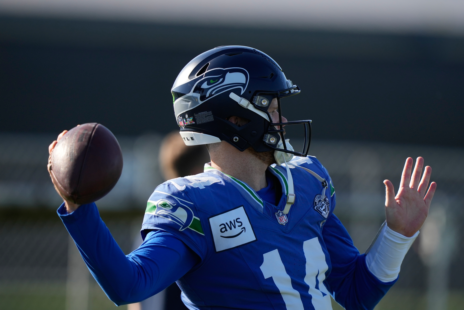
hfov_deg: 3.4
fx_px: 7733
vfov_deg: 2.3
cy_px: 155
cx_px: 232
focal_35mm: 600
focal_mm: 400
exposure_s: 1/4000
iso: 400
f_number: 2.8
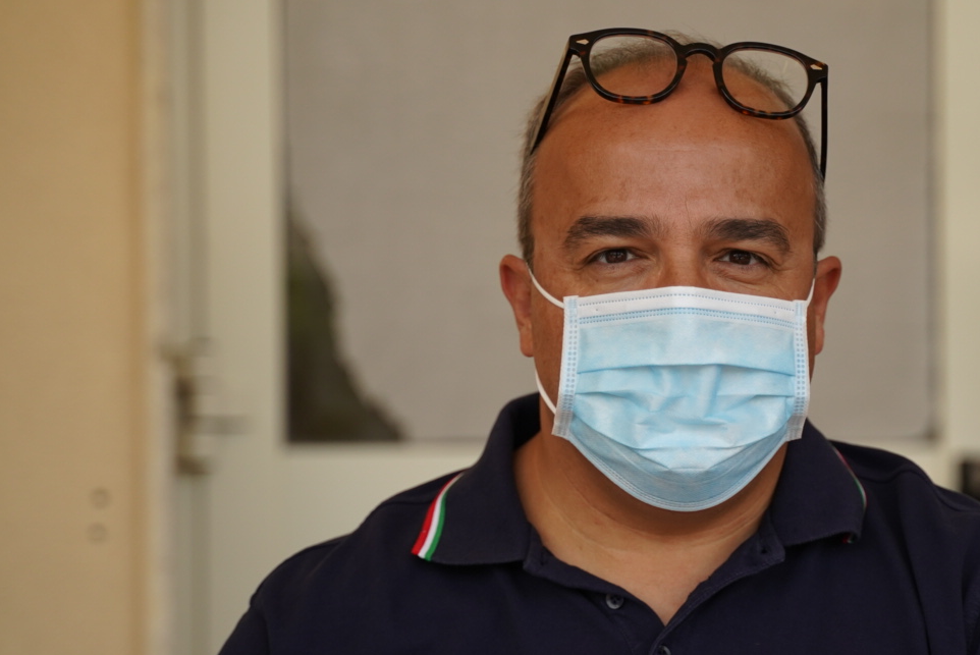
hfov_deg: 16.2
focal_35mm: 126
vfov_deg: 10.9
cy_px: 411
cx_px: 656
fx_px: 3432
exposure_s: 1/2000
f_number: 2.8
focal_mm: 75
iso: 640
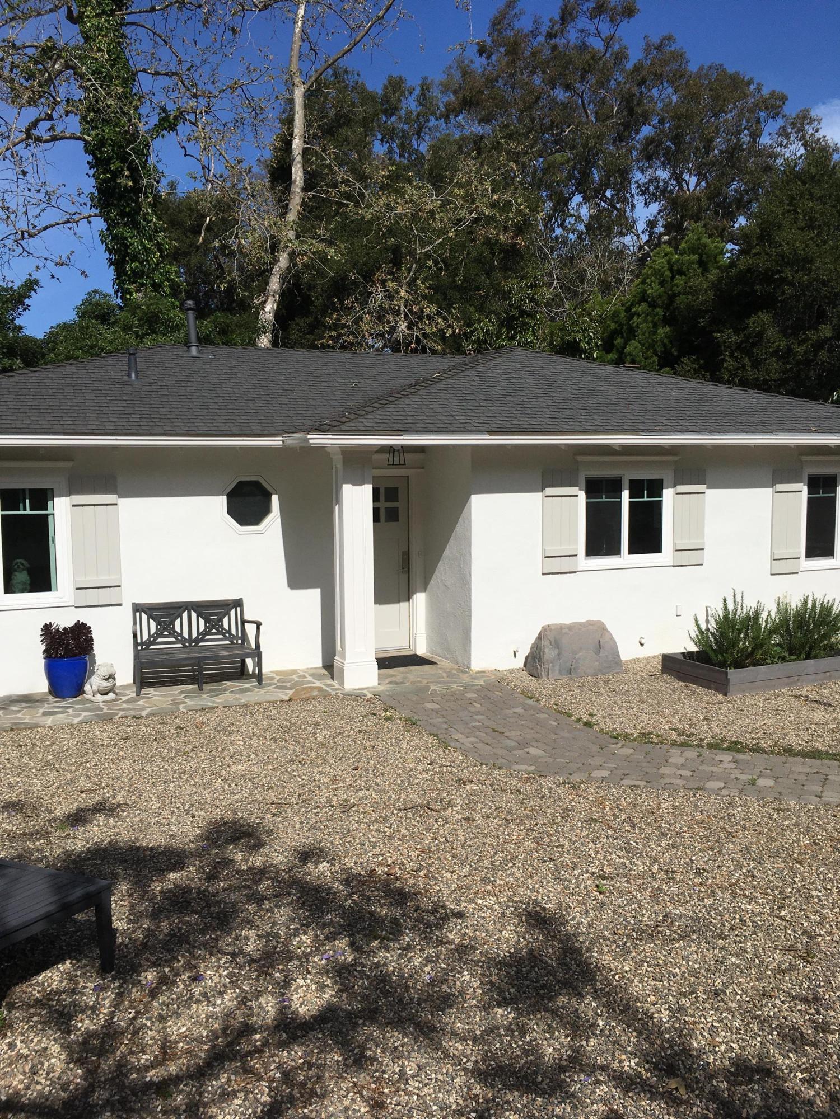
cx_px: 420
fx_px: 938
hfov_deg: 48.2
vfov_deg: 61.7
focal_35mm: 29
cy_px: 560
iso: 25
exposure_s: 1/3497
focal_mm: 4.15
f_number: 2.2
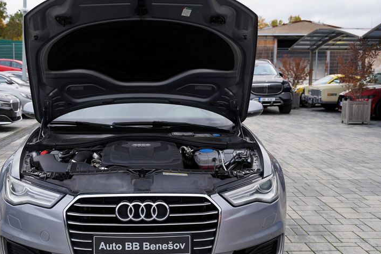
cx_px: 147
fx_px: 518
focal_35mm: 49
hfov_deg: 40.1
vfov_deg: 27.4
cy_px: 153
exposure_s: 1/80
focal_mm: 34
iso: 100
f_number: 4
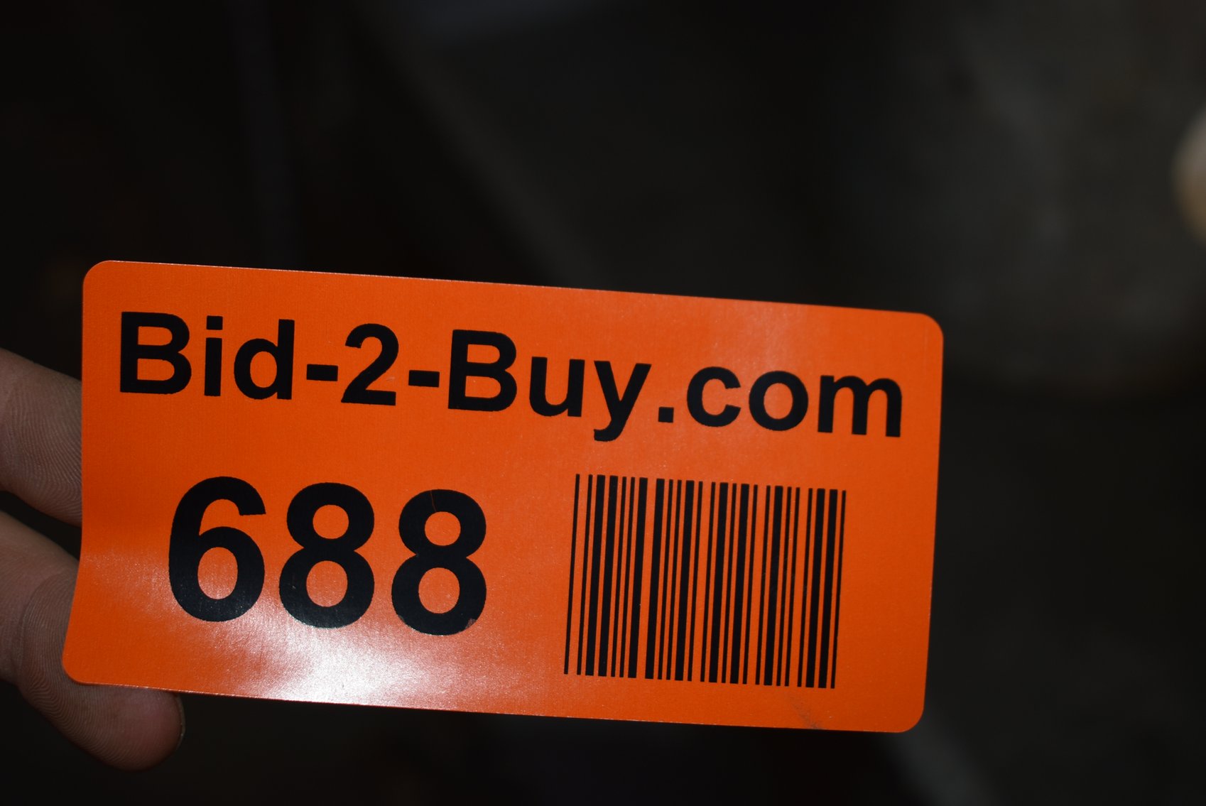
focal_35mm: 46
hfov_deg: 42.3
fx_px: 1559
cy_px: 403
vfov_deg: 29.0
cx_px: 603
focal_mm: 31
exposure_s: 1/100
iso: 140
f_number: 4.2
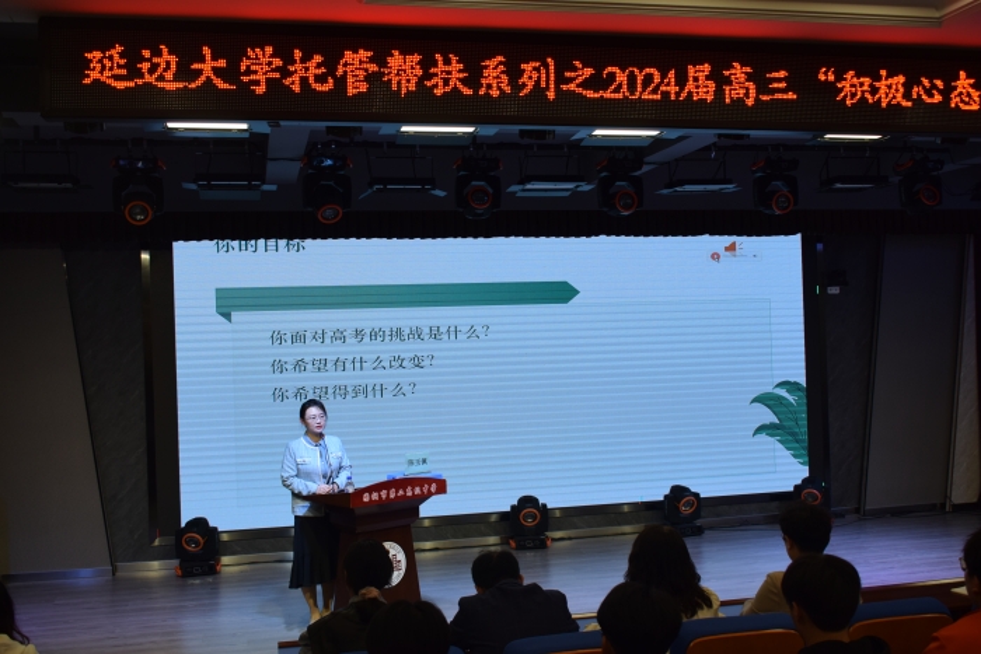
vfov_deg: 35.5
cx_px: 490
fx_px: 1022
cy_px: 327
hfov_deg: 51.3
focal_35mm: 38
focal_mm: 25
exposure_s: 1/125
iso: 400
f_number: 5.6
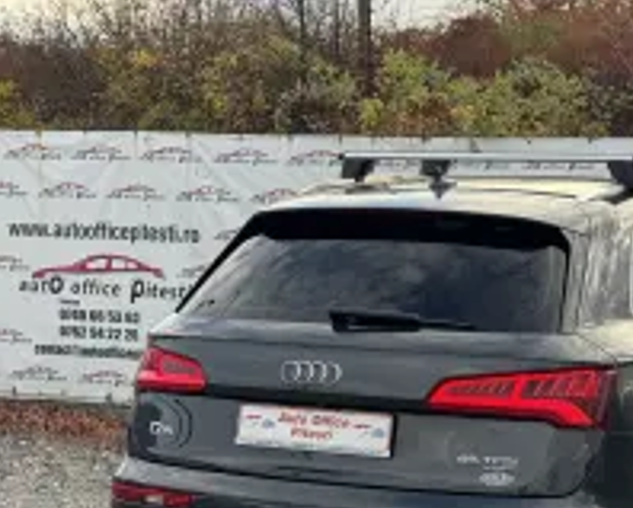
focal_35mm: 85
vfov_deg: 17.9
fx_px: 1595
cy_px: 428
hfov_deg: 22.1
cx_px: 534
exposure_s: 1/588
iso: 64
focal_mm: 6.76
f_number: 1.78
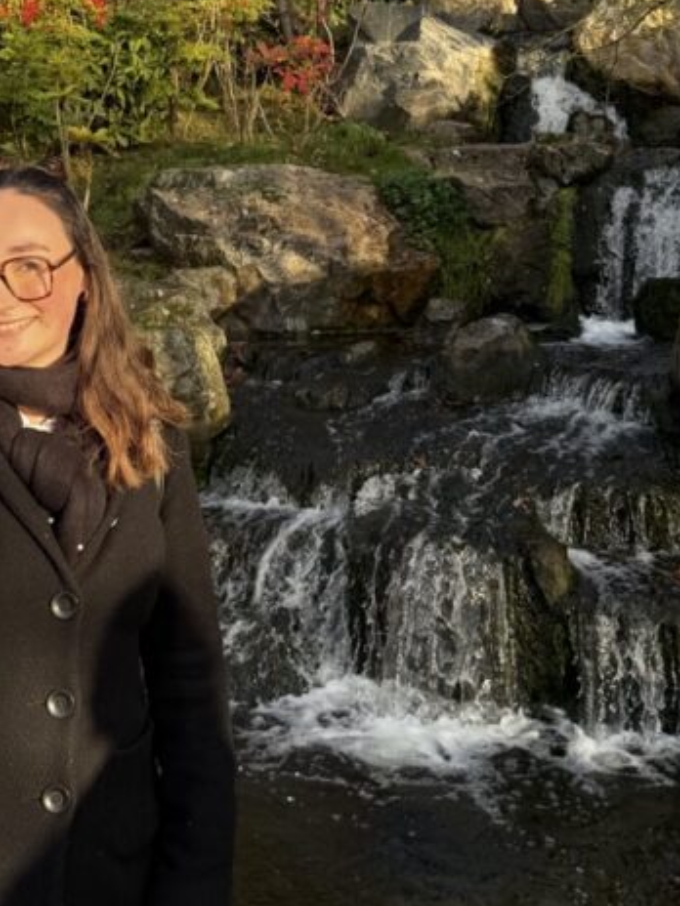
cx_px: 186
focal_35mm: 53
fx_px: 1388
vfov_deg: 35.5
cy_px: 250
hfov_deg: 27.2
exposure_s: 1/979
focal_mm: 6.76
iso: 80
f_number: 1.78
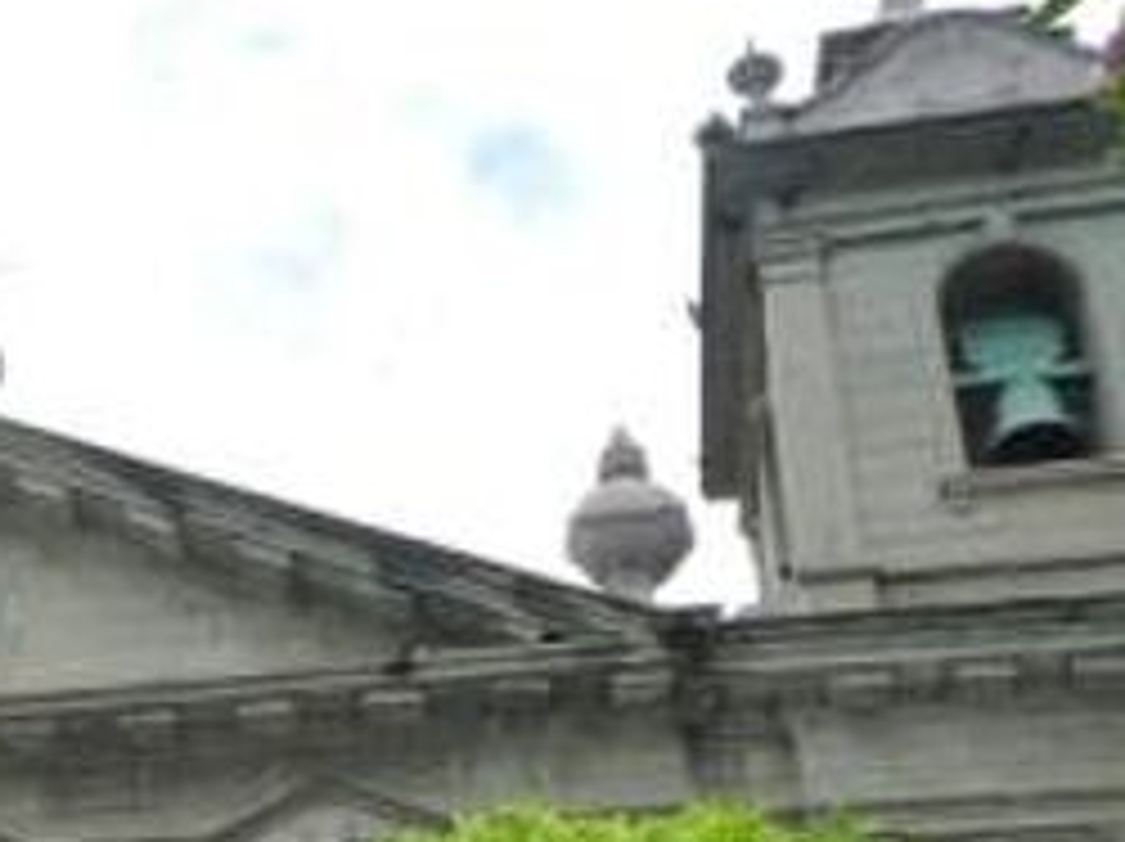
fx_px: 2110
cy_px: 813
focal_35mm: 65
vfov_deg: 21.8
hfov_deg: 27.6
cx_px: -76
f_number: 4
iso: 160
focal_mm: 4.4
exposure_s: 1/640
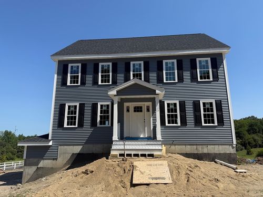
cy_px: 98
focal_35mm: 24
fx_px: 182
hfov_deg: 71.6
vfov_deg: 56.8
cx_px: 132
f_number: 1.78
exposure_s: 1/4975
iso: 80
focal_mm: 6.76
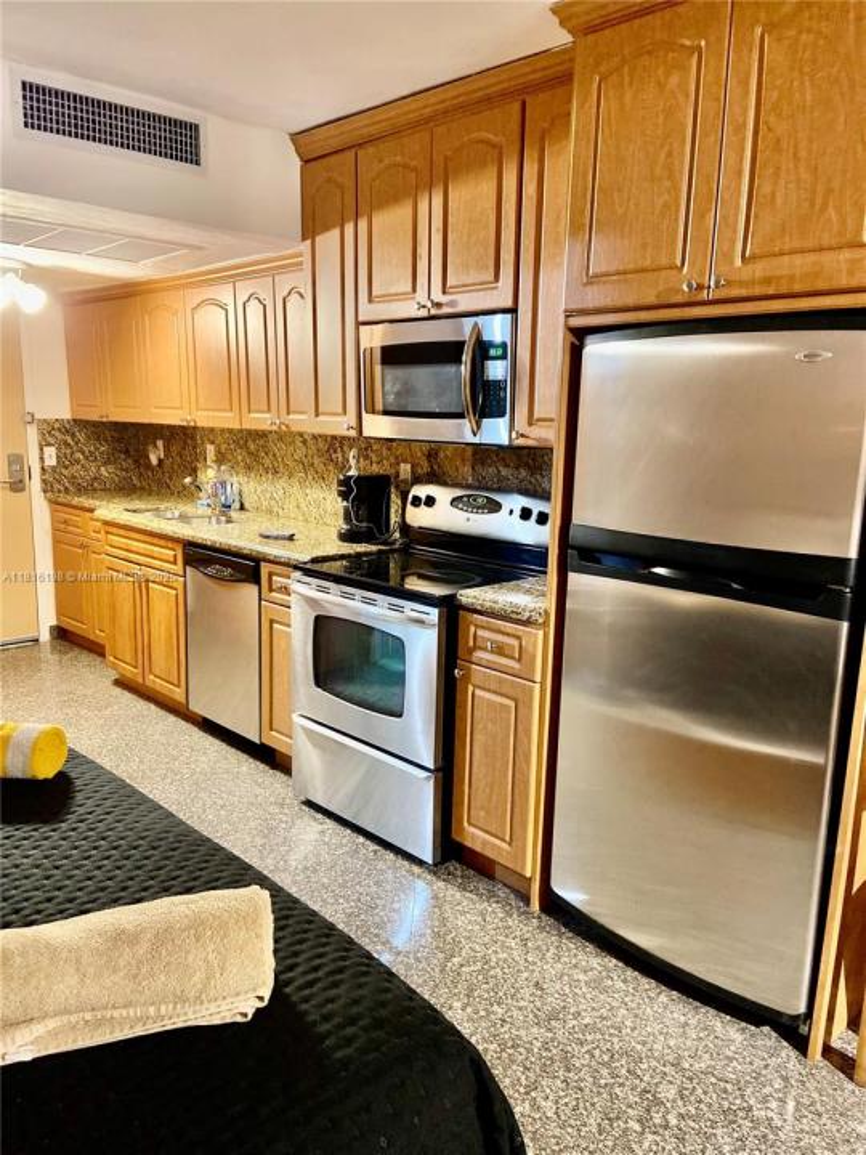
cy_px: 578
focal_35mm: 26
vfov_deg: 67.3
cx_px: 433
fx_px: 867
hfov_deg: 53.1
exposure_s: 1/30
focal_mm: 4.25
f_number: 1.8
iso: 500
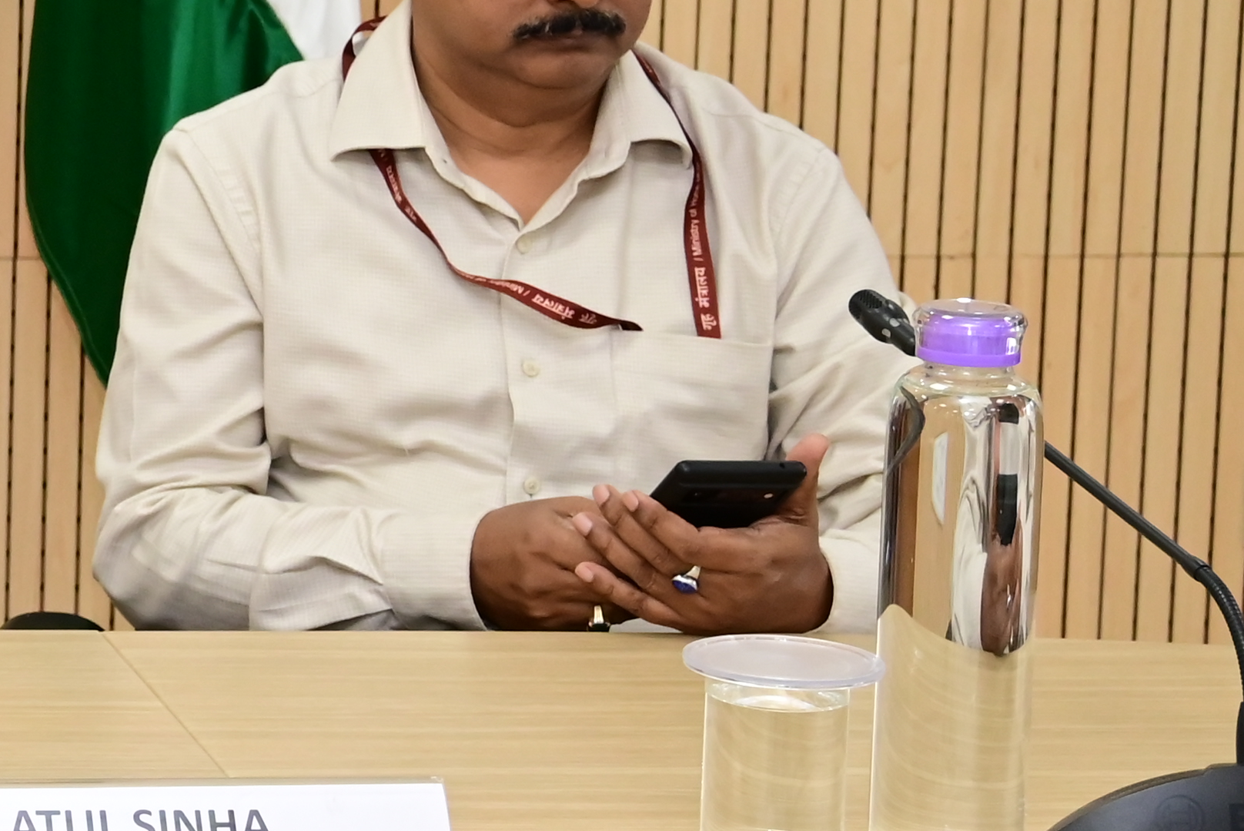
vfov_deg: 10.2
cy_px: 117
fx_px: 4632
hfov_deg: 13.6
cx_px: -1019
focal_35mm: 134
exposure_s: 1/125
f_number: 5.6
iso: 1600
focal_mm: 36
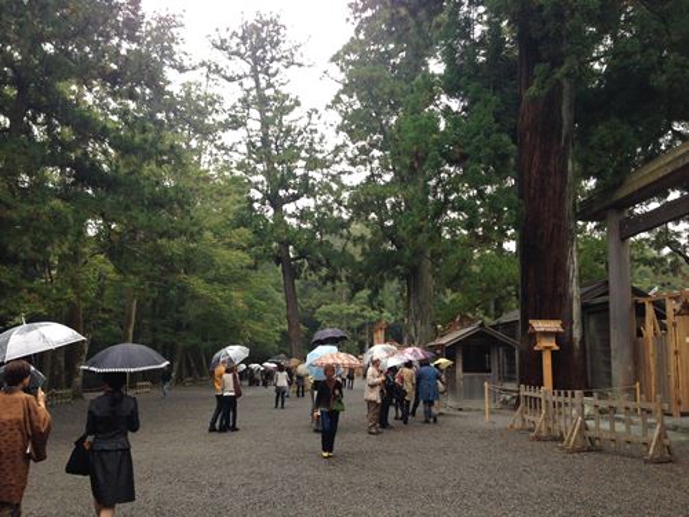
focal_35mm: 33
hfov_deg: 55.4
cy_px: 258
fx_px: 657
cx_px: 344
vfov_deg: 42.9
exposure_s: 1/120
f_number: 2.4
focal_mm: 4.12
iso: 80
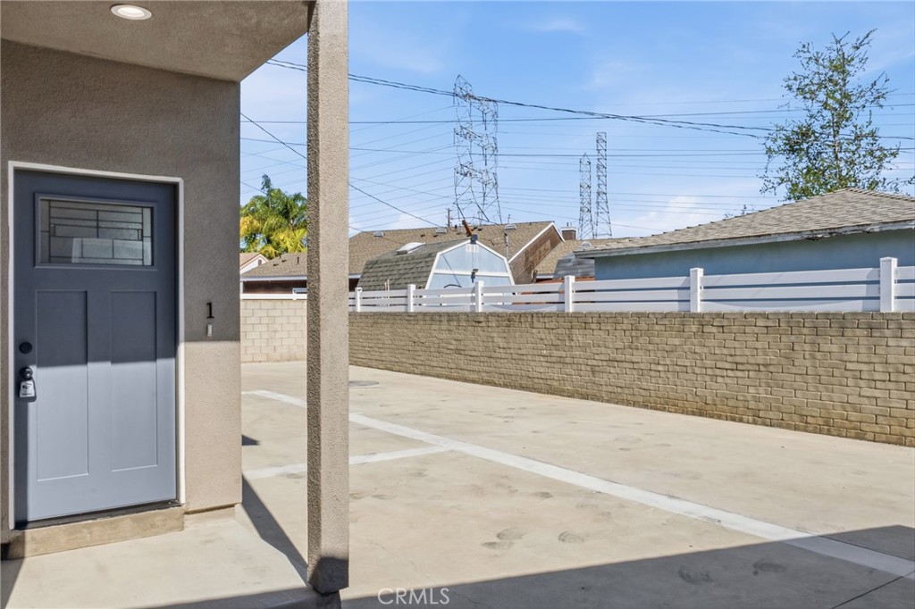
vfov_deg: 47.9
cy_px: 304
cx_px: 458
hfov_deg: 67.4
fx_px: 686
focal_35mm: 27
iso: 400
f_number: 20
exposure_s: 1/60
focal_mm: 18
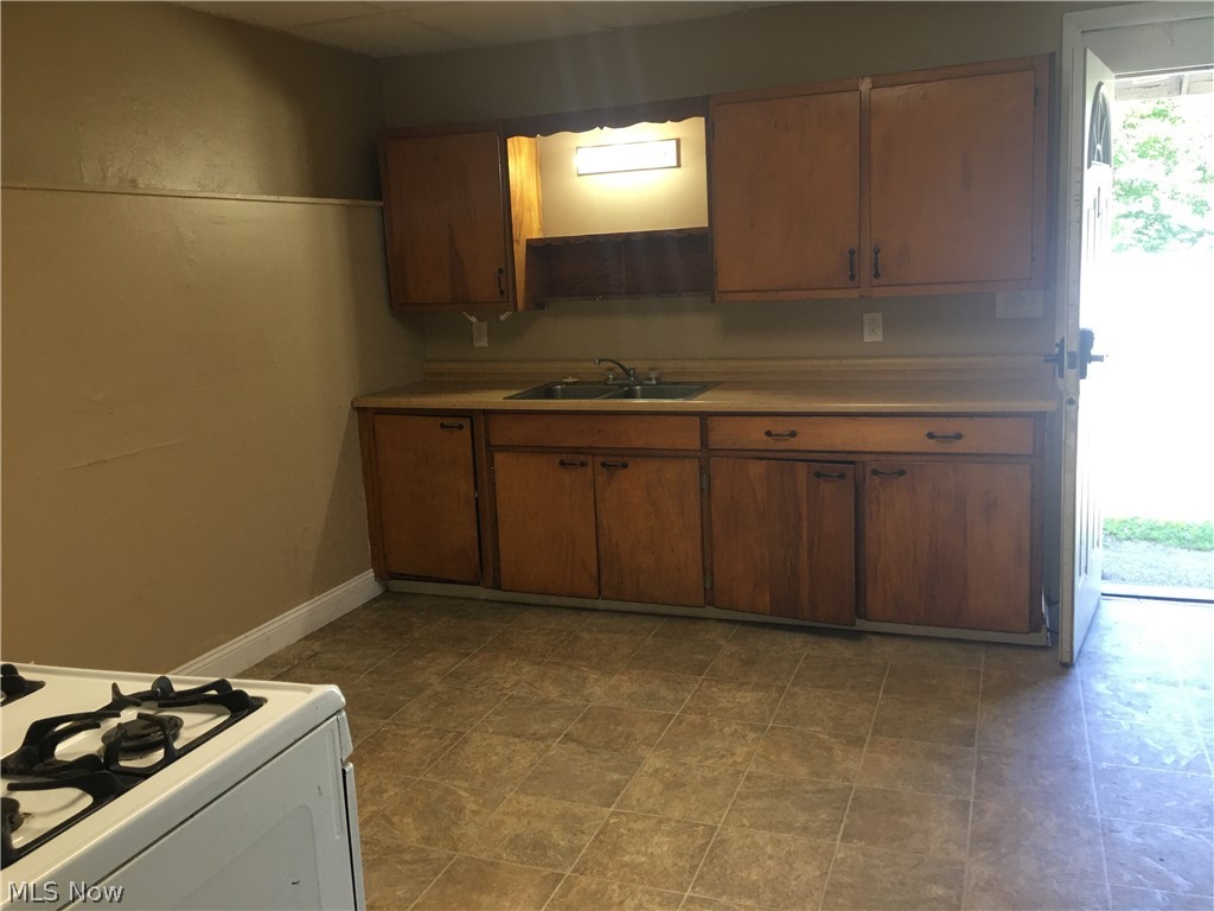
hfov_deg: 61.7
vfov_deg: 48.2
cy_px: 456
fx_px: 1017
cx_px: 607
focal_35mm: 29
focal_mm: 4.15
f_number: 2.2
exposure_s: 1/30
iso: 32
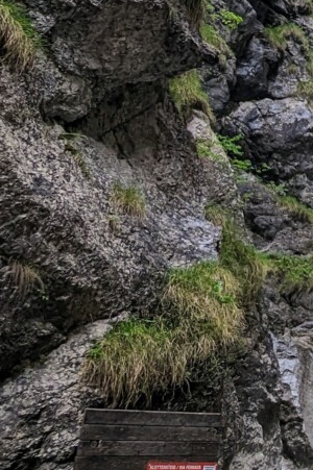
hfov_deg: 17.3
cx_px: 541
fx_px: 862
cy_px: 135
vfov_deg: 30.2
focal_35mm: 66
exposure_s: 1/425
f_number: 2.2
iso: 36
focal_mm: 2.35
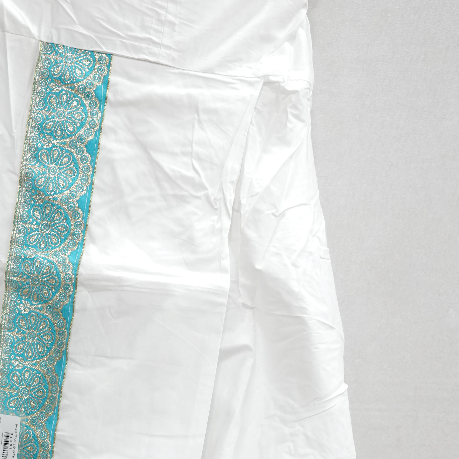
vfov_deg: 14.8
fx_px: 1740
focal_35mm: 116
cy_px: 447
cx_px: 154
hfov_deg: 15.0
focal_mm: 46
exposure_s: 1/60
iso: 1000
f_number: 5.6
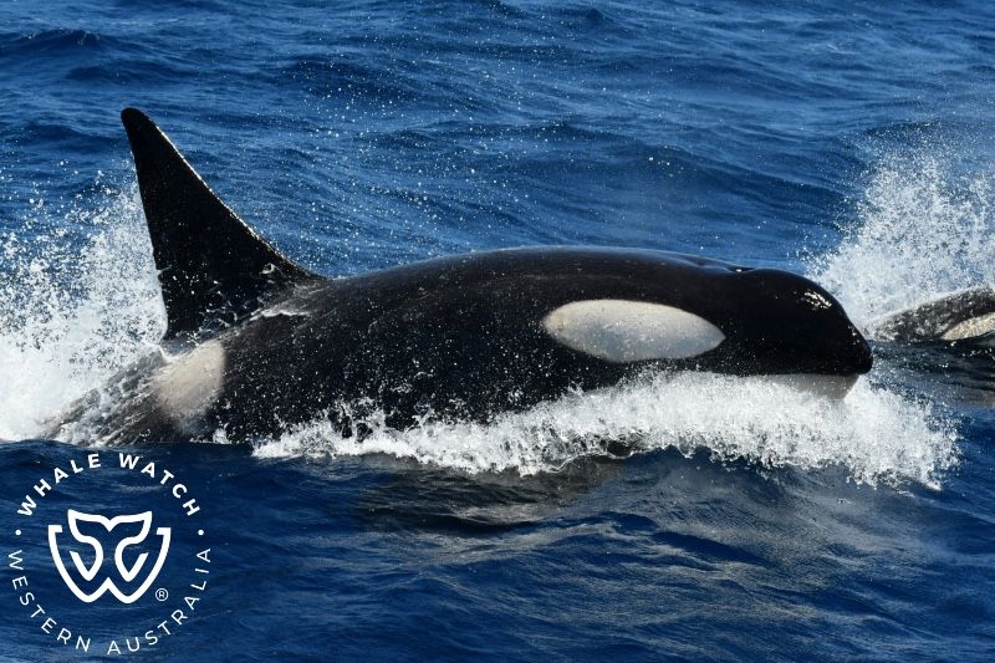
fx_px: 6217
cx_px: 498
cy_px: 332
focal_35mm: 225
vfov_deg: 6.1
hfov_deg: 9.2
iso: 400
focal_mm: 150
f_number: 8
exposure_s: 1/2000
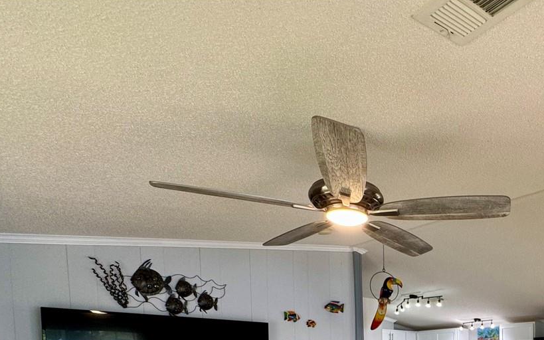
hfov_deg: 58.6
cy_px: 392
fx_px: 430
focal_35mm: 29
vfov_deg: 35.4
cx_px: 451
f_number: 2.2
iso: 125
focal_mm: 2.22
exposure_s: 1/60
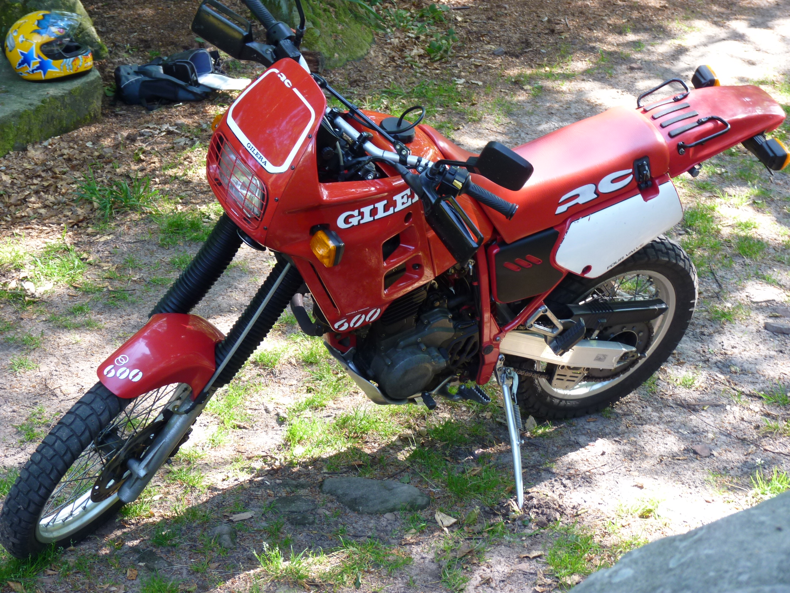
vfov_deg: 17.0
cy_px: 296
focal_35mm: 87
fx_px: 1985
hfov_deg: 22.5
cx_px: 395
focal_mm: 15.5
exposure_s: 1/40
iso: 100
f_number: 3.4
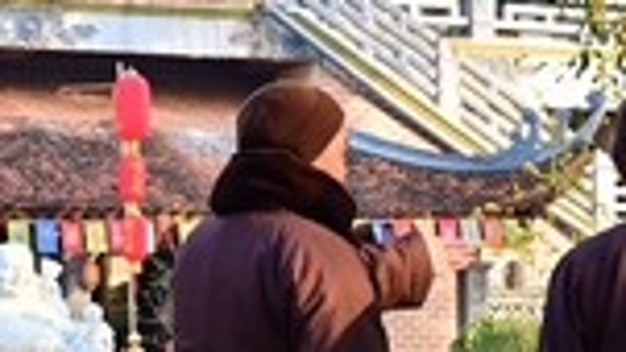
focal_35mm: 144
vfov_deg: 8.4
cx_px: 4
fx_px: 2391
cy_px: 232
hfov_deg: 14.7
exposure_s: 1/250
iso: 320
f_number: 5
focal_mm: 32
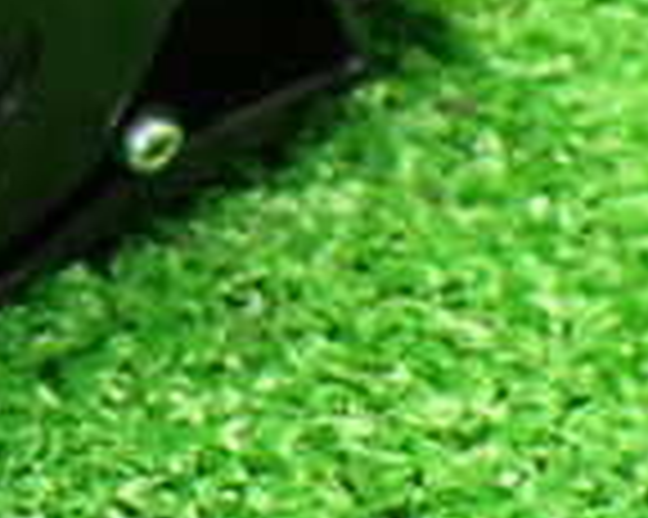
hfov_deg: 14.9
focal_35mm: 122
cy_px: -14
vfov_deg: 12.5
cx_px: -261
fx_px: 2338
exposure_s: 1/100
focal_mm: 5.4
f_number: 2.3
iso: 800
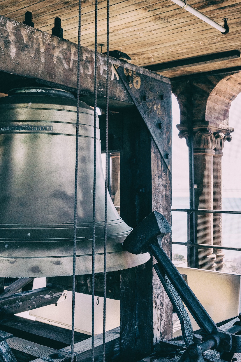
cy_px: 172
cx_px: 123
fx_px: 442
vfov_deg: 44.5
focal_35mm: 44
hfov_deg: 30.5
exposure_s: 1/500
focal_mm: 24
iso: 800
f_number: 6.3
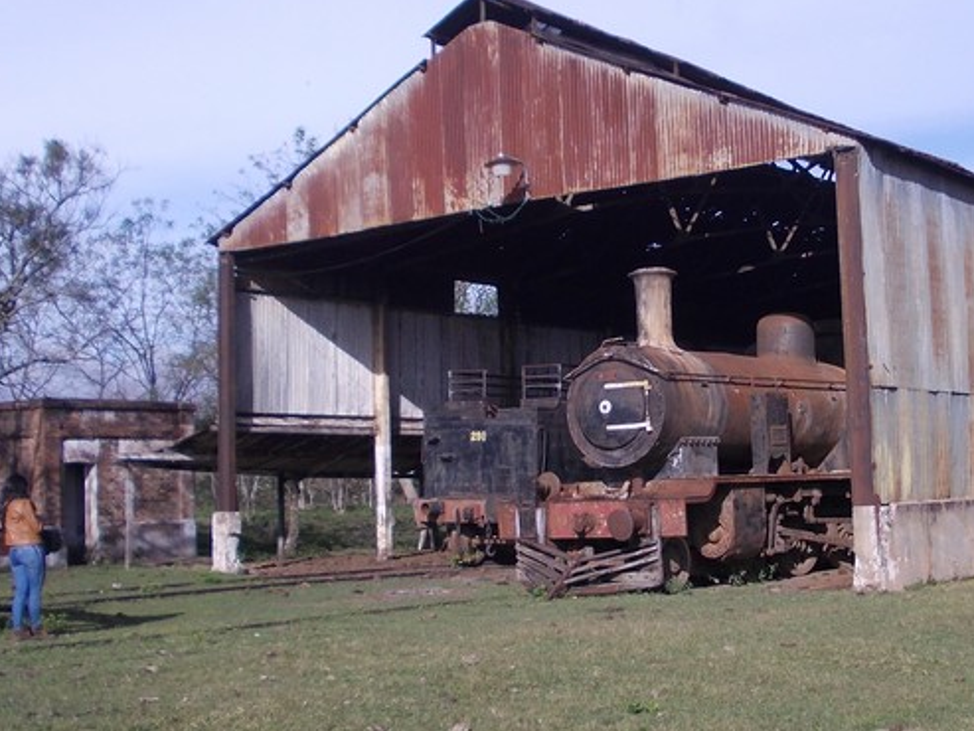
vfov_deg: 24.8
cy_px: 397
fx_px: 1661
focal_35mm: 59
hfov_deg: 32.4
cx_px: 646
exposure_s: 1/320
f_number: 6.2
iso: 80
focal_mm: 5.3
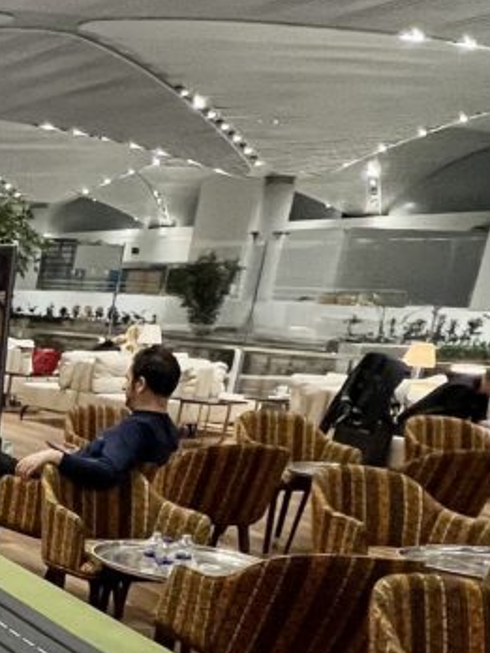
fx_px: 1057
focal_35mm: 56
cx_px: -485
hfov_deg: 18.0
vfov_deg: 32.2
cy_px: 617
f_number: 1.8
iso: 250
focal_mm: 1.57
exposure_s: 1/50
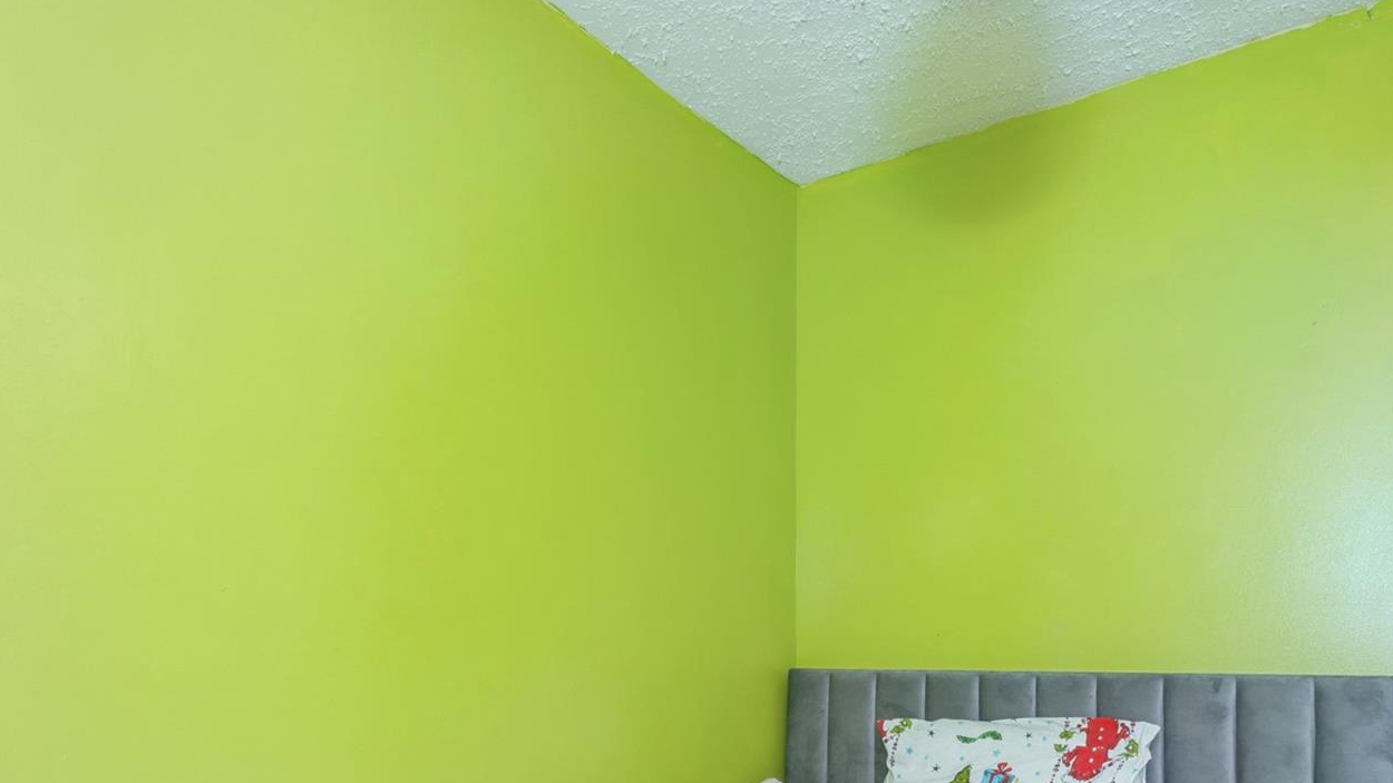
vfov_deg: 43.2
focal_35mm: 24
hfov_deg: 76.3
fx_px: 886
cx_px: 720
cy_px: 718
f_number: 10
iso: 200
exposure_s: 1/25
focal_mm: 14
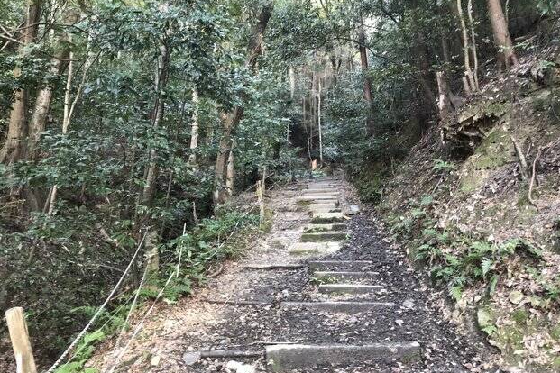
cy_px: 162
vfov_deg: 43.5
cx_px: 288
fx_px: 467
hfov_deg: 61.9
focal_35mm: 30
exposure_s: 1/30
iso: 100
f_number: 1.8
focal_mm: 3.99
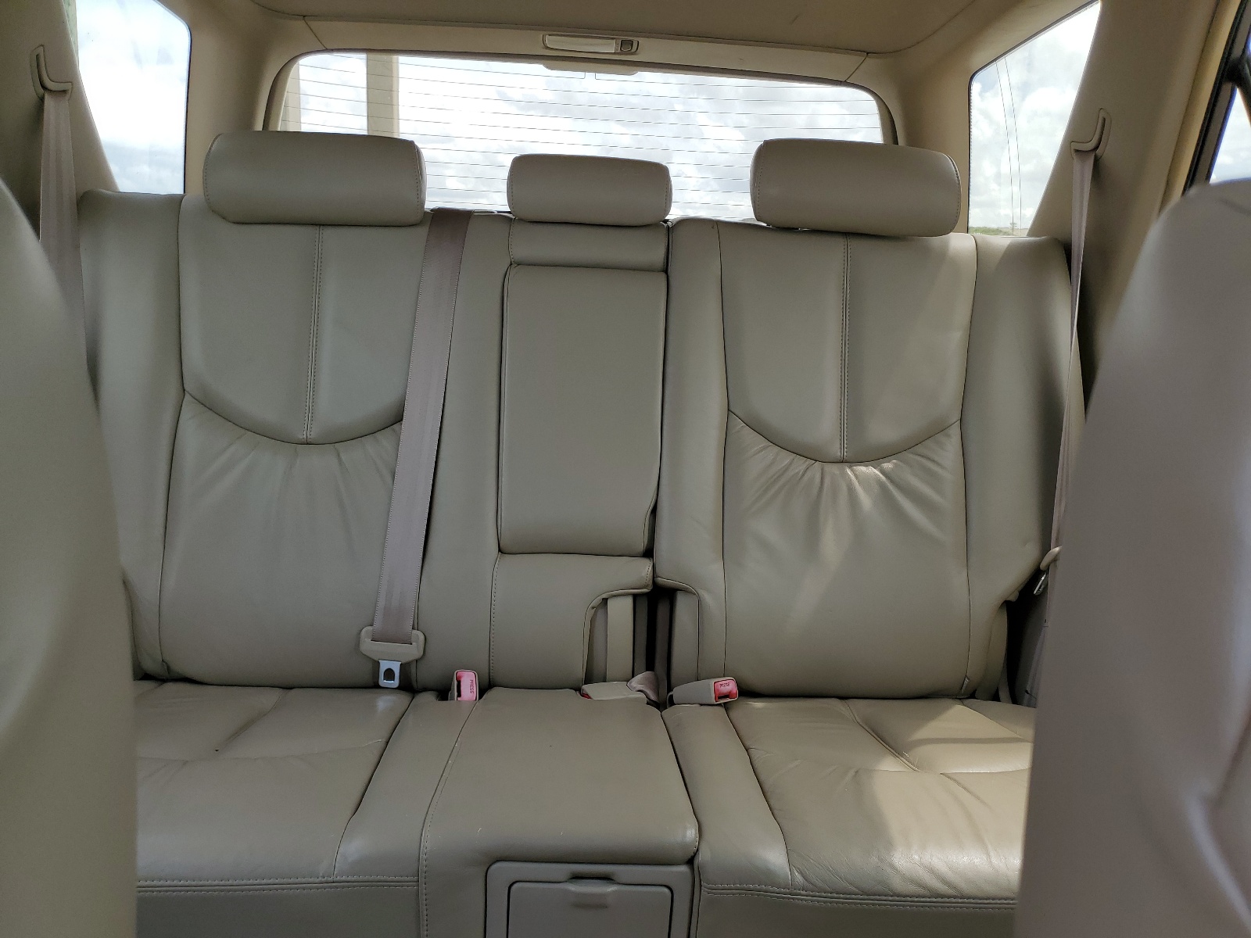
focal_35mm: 26
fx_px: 940
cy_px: 469
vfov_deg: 53.1
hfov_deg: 67.3
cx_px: 626
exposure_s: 1/667
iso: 50
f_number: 1.5
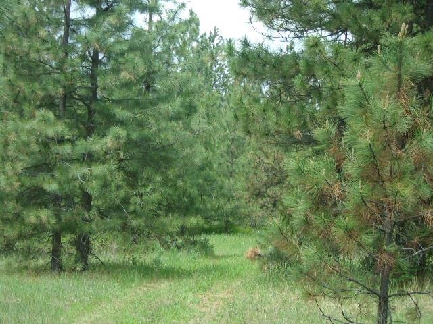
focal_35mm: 108
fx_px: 1351
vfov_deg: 13.7
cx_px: 216
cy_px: 162
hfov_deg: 18.2
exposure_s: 1/120
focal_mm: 19.6
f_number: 6.6
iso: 80
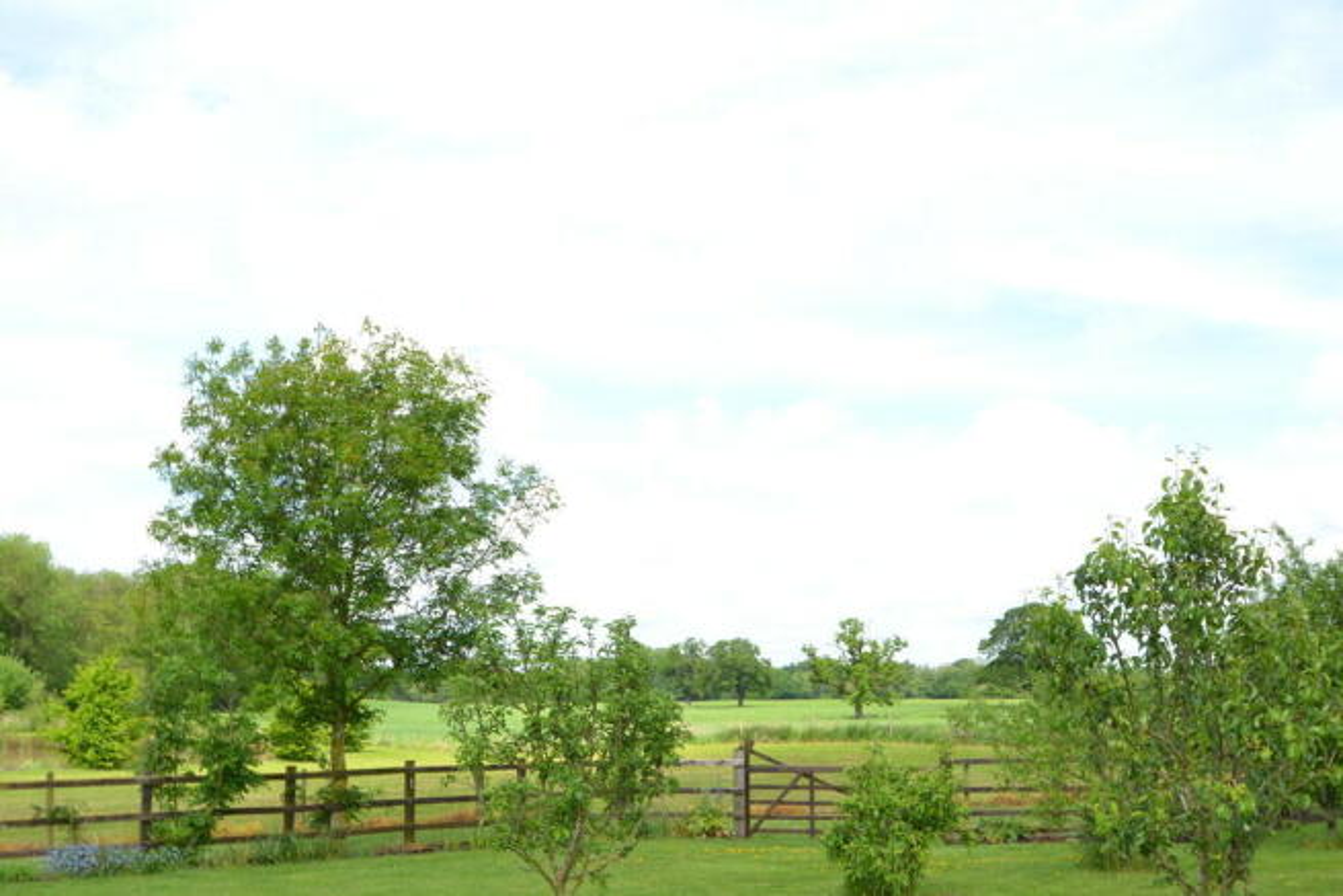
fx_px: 1343
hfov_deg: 53.1
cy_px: 448
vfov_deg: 36.9
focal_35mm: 36
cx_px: 672
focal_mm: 24
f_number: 7.1
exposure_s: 1/200
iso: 100
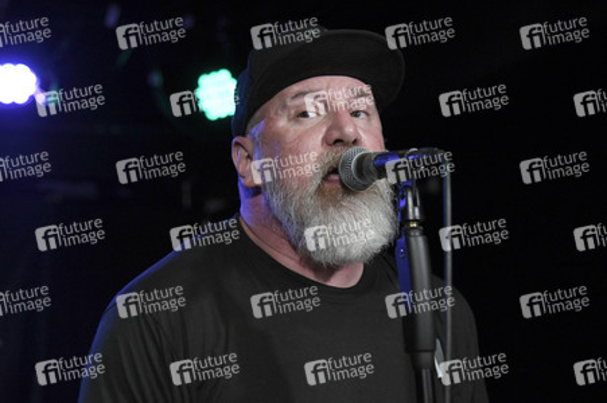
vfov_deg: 16.0
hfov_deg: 23.9
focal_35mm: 85
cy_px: 202
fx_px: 1432
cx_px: 304
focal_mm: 85
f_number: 4
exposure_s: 1/125
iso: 3200
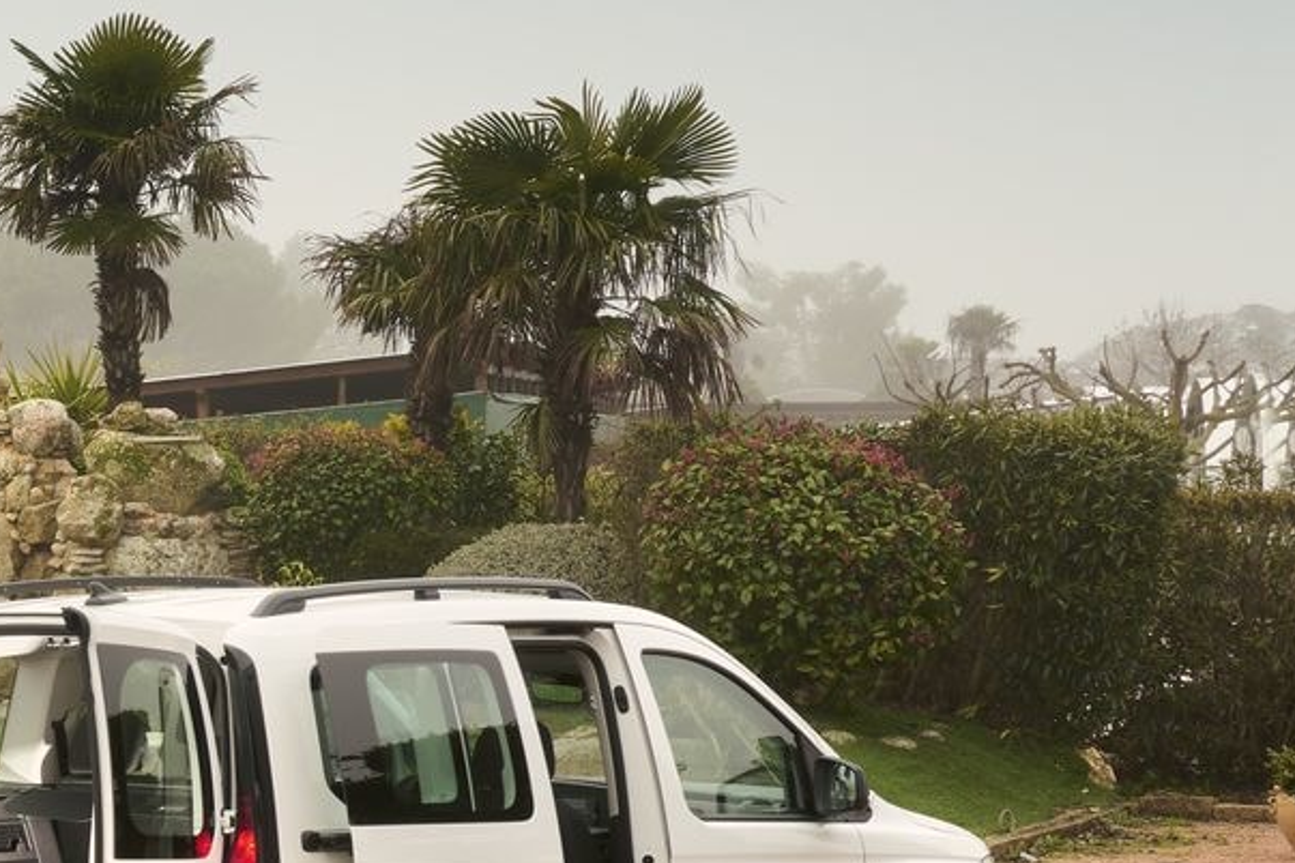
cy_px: 703
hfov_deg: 15.4
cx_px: -732
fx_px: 4352
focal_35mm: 121
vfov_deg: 11.3
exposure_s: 1/30
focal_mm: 38
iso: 160
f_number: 11
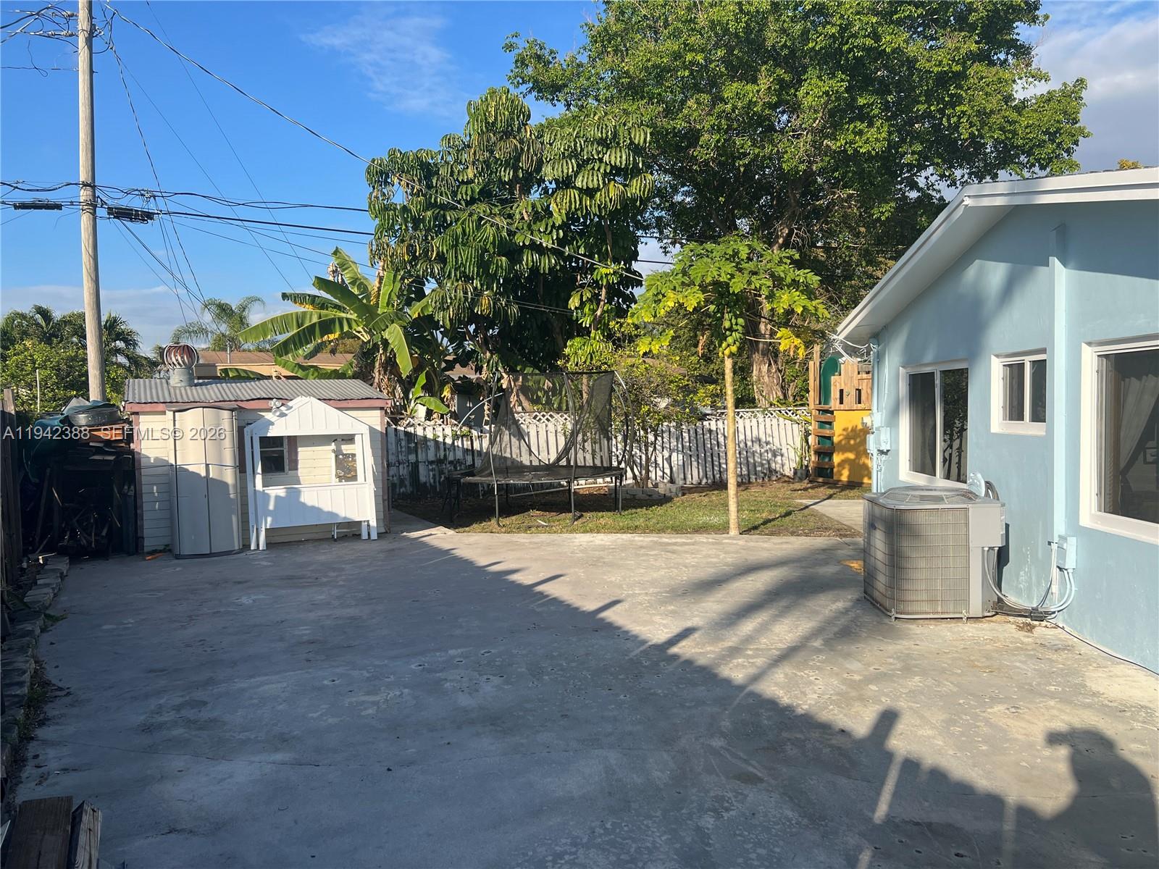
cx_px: 580
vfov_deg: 53.1
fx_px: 871
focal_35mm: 26
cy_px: 434
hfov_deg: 67.3
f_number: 1.5
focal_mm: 5.7
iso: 50
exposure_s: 1/3356
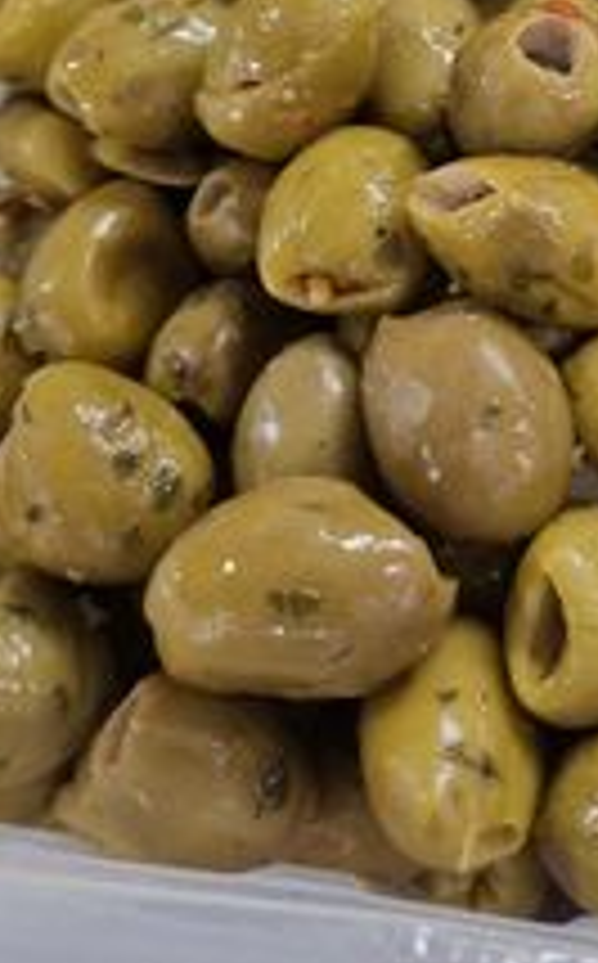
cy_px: 50
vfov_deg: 34.3
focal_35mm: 55
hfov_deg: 22.3
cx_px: 643
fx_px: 1440
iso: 250
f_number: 1.8
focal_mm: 5.4
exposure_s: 1/100
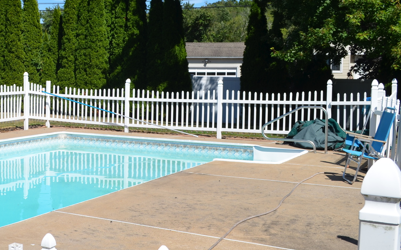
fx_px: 678
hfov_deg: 31.5
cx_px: 42
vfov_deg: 21.0
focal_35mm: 62
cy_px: 124
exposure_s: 1/320
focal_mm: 22
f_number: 9
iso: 100
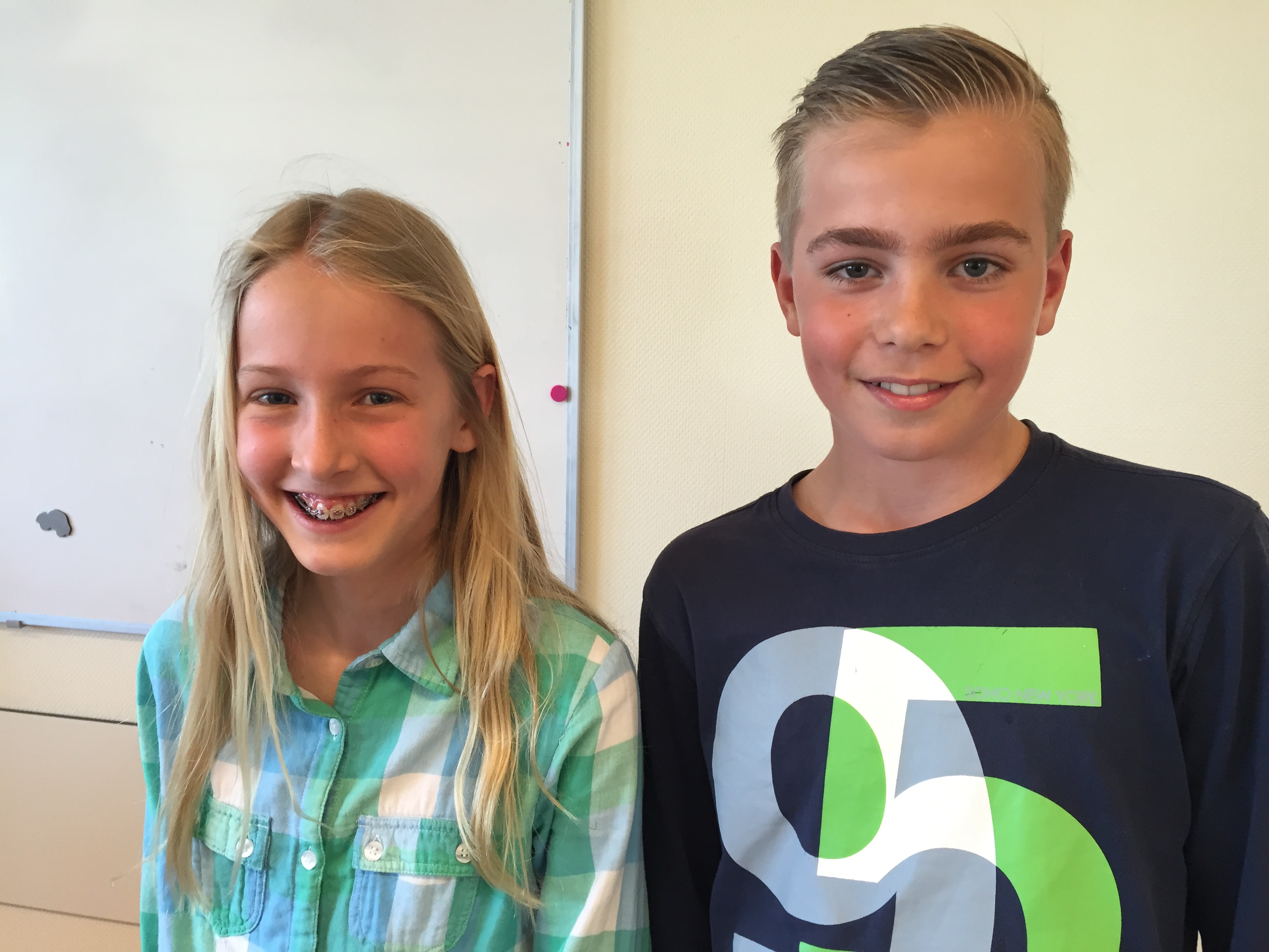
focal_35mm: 29
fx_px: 1063
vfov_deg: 48.2
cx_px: 634
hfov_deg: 61.7
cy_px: 476
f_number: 2.2
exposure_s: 1/30
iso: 64
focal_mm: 4.15
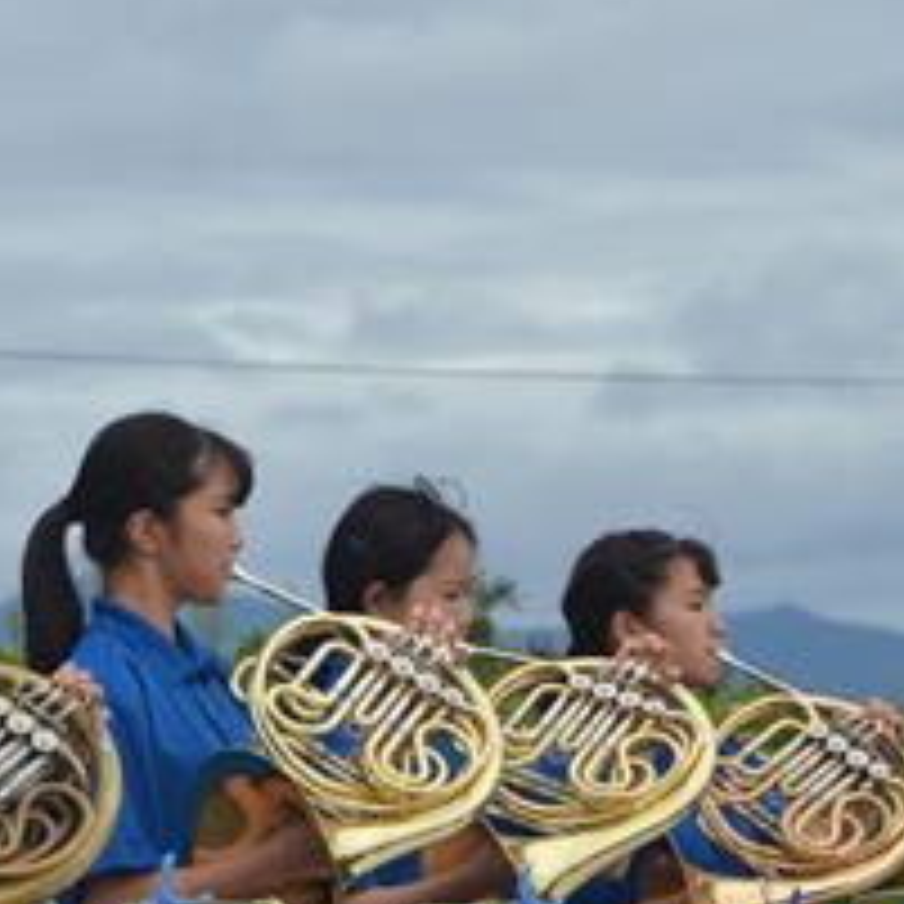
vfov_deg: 4.6
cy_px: 492
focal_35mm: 379
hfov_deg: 4.6
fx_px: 11198
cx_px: 207
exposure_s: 1/250
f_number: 8
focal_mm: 120
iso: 450
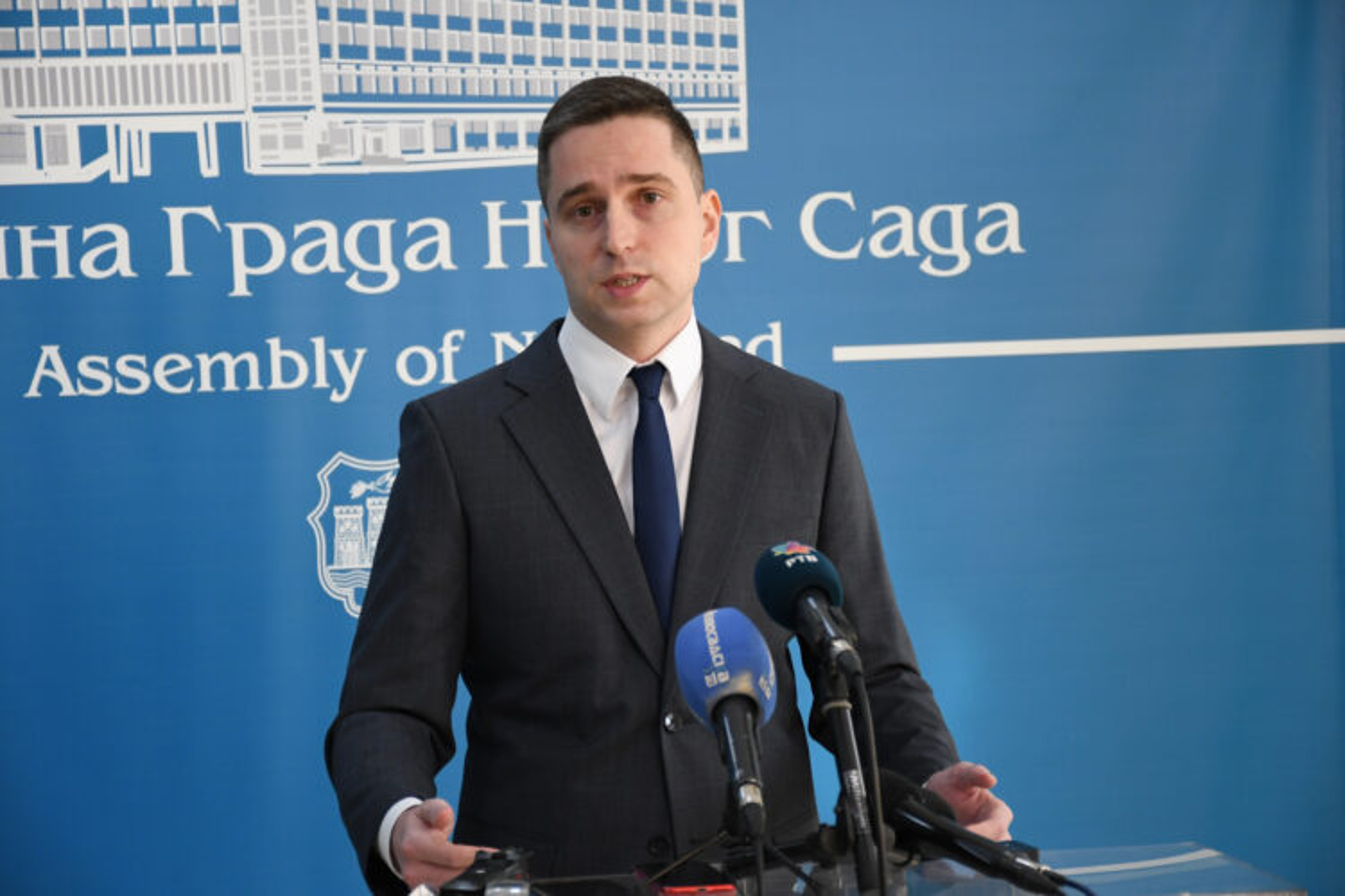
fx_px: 3923
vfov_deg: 13.0
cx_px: 672
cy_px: 448
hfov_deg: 19.5
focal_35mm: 105
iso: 1600
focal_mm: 70
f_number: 5
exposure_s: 1/125
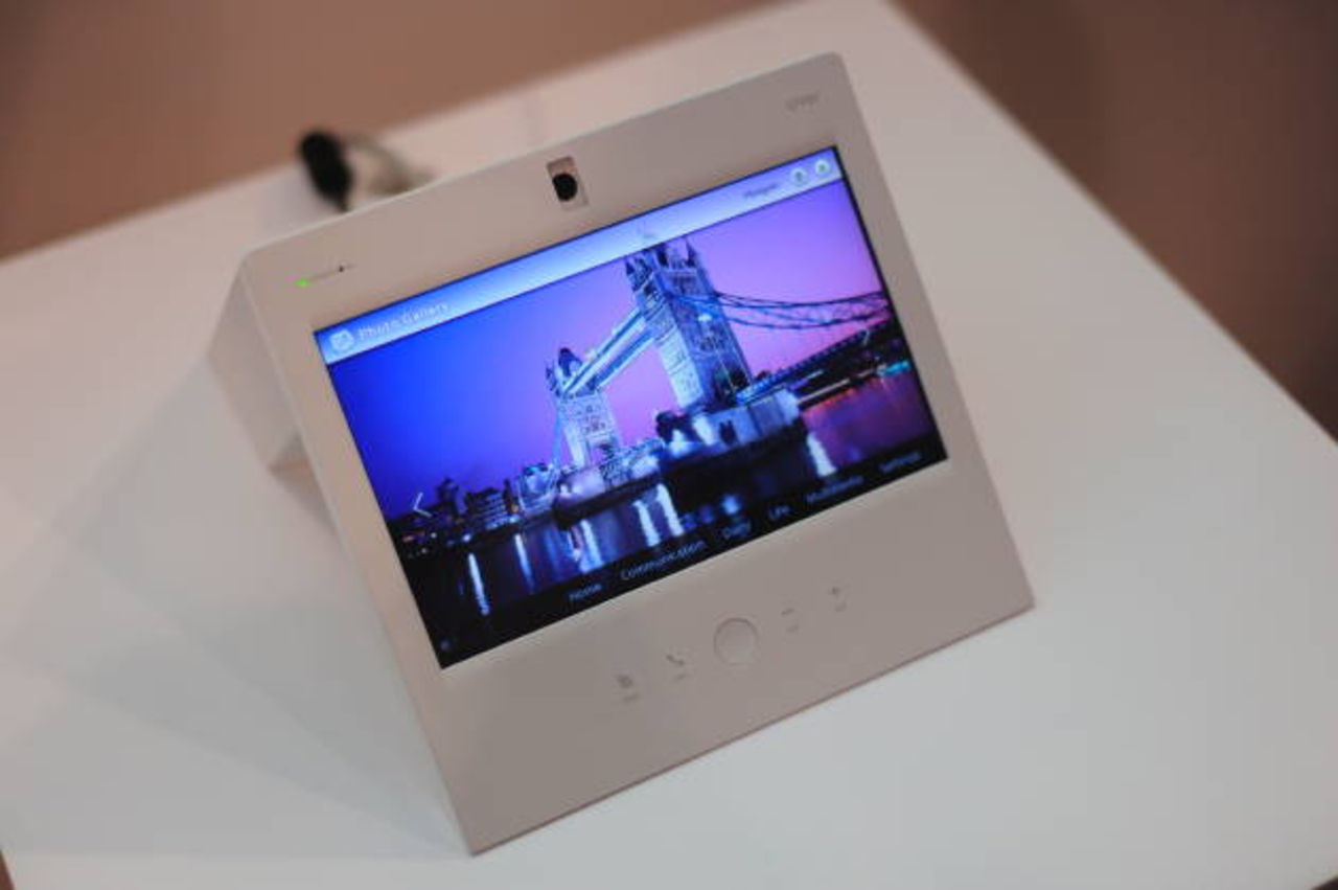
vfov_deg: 26.9
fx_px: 1857
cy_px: 445
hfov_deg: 39.6
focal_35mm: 50
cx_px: 669
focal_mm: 50
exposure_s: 1/160
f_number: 2
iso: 1250
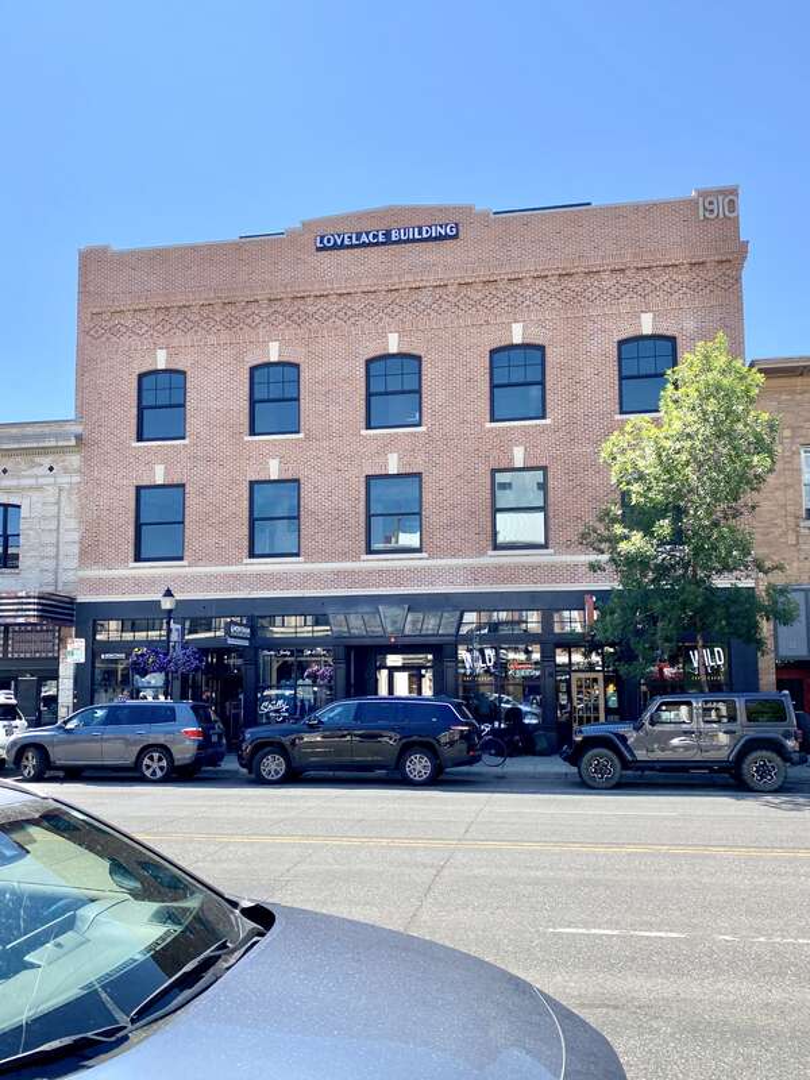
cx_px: 405
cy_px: 540
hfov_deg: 53.1
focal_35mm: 26
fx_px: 811
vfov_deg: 67.3
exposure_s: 1/1678
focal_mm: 4.25
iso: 32
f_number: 1.8
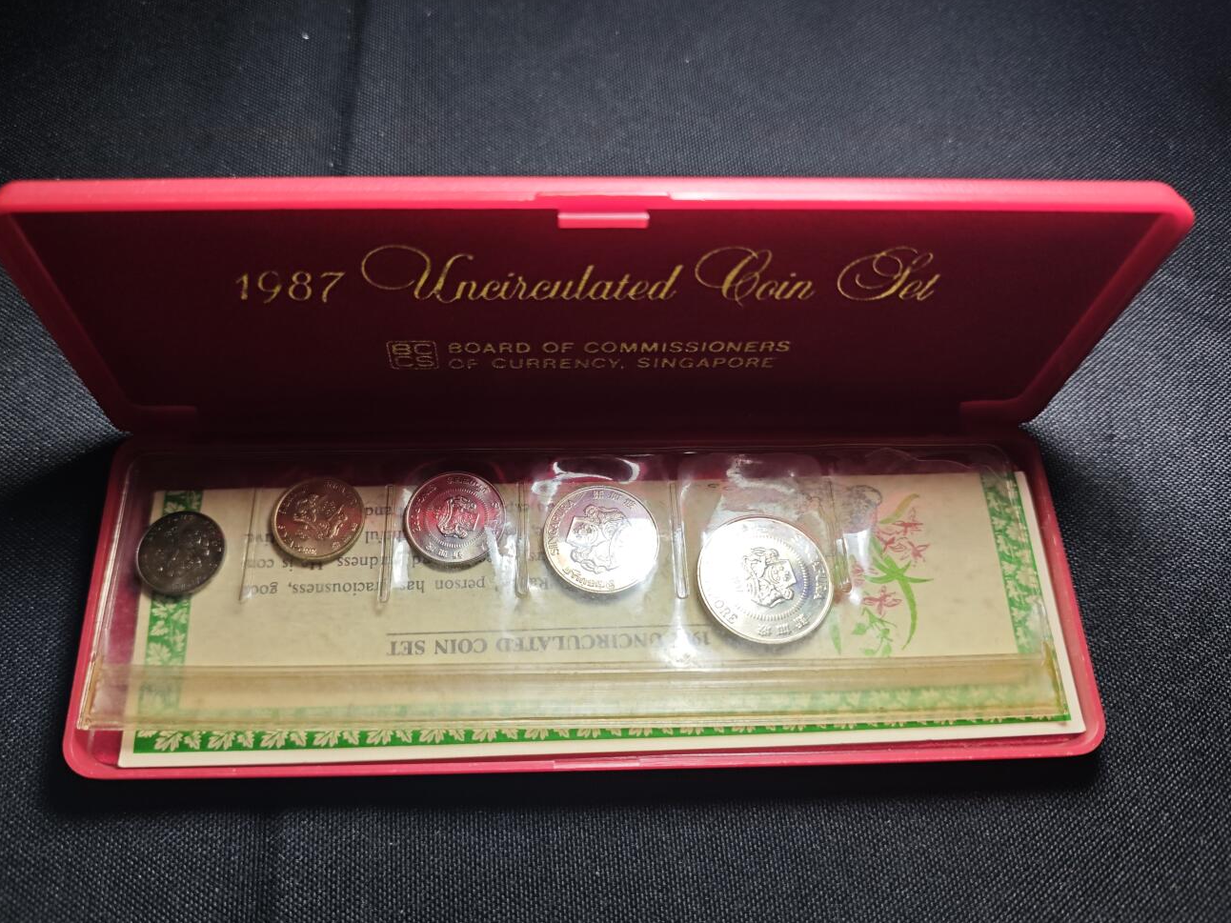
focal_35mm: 26
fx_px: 925
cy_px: 474
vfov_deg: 53.1
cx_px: 572
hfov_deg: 67.2
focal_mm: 5.84
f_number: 1.6
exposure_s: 1/75.3
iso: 80
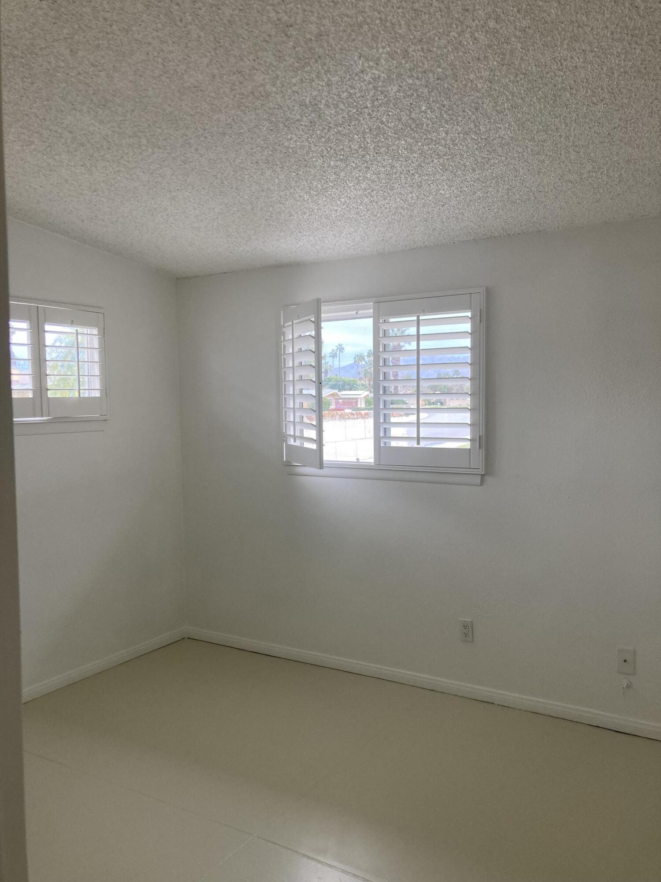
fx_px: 713
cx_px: 330
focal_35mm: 28
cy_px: 441
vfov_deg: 63.4
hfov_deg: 49.7
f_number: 1.8
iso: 50
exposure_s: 1/121
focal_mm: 3.99
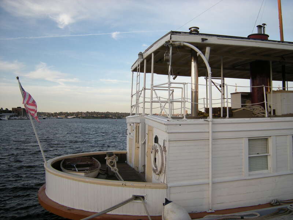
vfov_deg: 49.7
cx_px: 146
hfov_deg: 63.4
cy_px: 110
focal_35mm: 28
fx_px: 237
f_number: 2.8
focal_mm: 4.7
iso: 64
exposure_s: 1/279
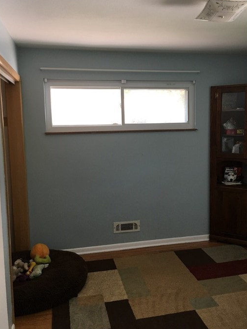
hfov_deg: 42.9
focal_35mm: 33
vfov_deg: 55.4
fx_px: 314
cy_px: 159
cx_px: 138
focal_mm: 4.15
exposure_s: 1/30
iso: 40
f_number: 2.2
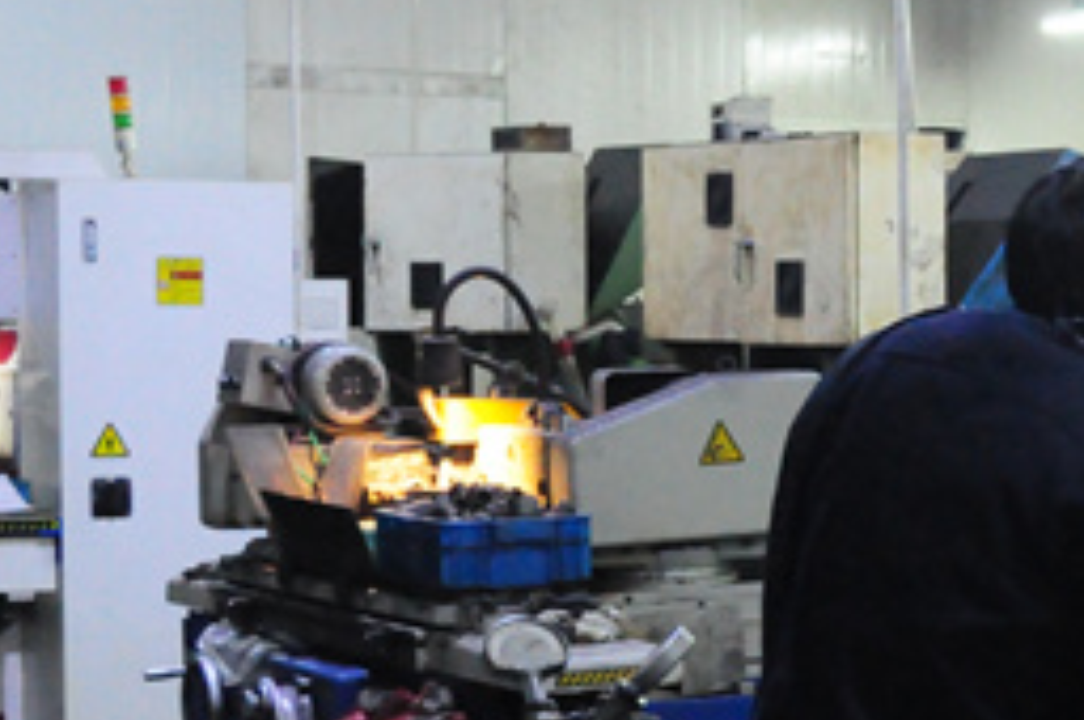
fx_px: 3699
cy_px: 521
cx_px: 1131
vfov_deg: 11.1
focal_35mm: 123
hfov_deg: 16.3
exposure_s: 1/50
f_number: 5
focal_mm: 28
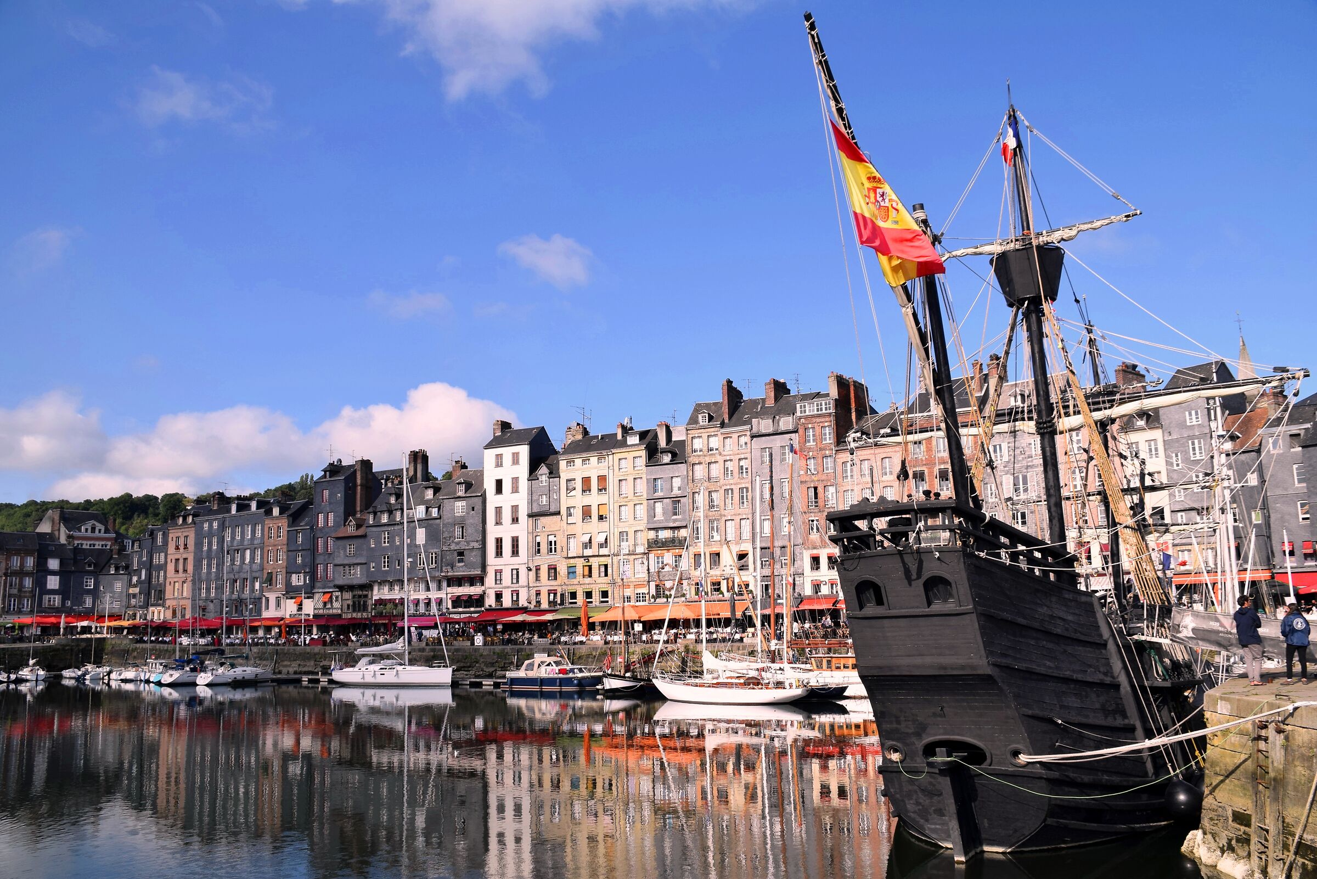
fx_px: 988
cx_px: 658
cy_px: 440
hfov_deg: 67.4
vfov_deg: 47.9
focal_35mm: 27
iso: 200
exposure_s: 1/400
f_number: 10
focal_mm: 18
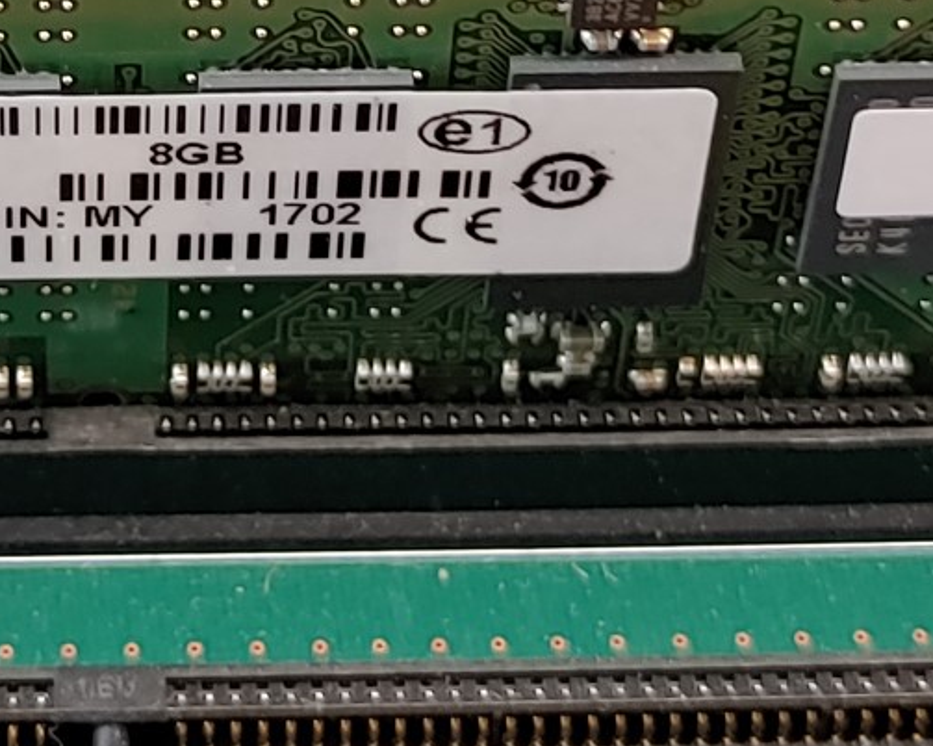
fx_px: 3782
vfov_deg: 11.0
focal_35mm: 137
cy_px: -195
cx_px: 24
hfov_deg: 13.9
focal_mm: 4.36
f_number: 1.8
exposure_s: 1/40
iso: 100
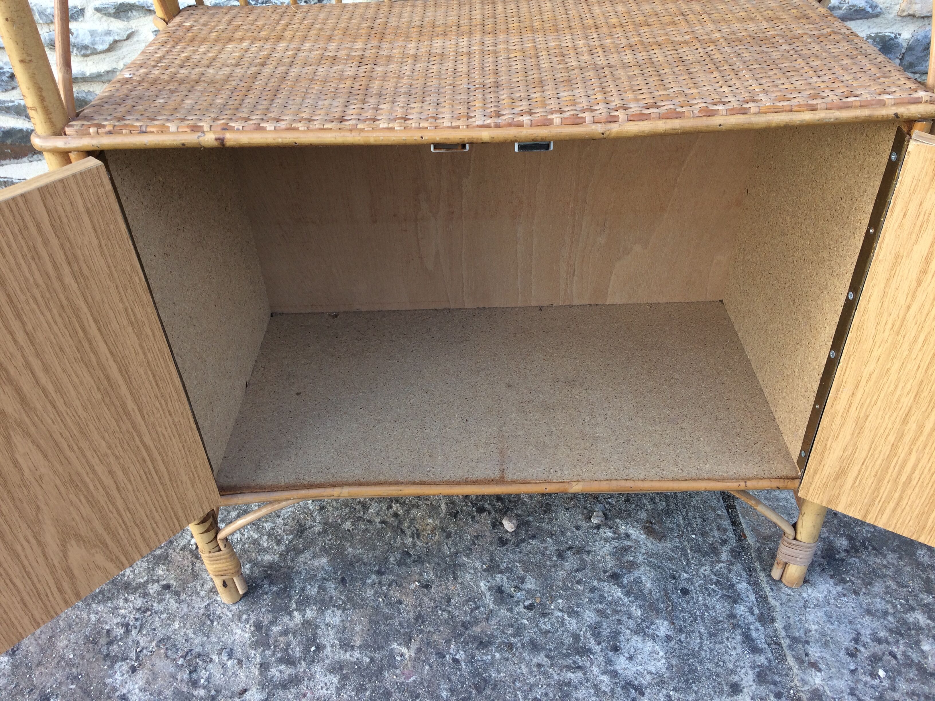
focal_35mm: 29
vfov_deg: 48.2
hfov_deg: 61.7
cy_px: 350
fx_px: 783
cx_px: 468
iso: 32
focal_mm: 4.15
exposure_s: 1/135
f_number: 2.2
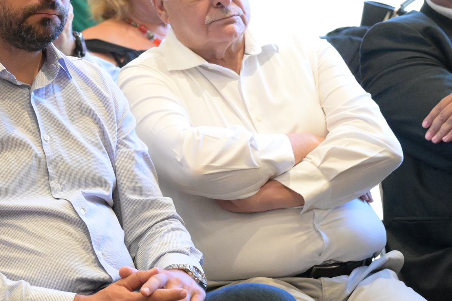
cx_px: -22
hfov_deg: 11.1
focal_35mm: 183
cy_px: 31
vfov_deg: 7.5
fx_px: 2297
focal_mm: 65
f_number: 4
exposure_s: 1/160
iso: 6400
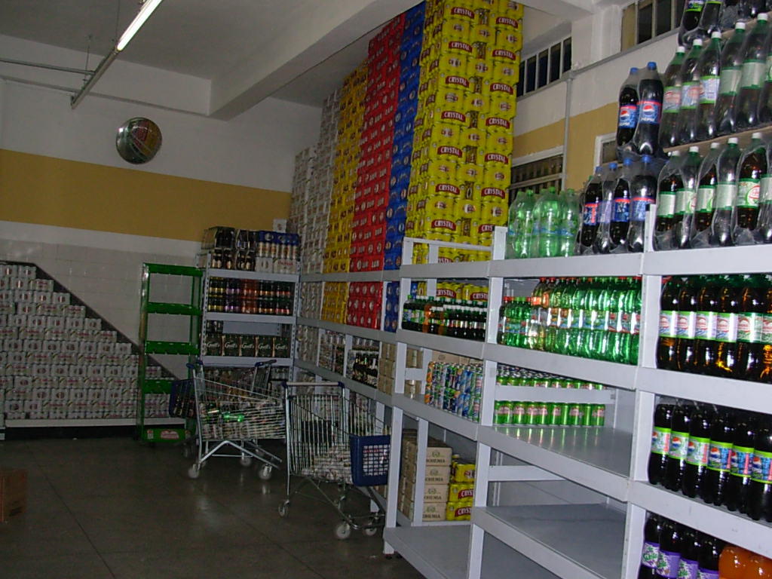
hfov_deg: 49.0
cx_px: 386
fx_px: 847
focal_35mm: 38
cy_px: 290
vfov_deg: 37.7
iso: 116
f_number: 2.9
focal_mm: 6.3
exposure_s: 1/73.9
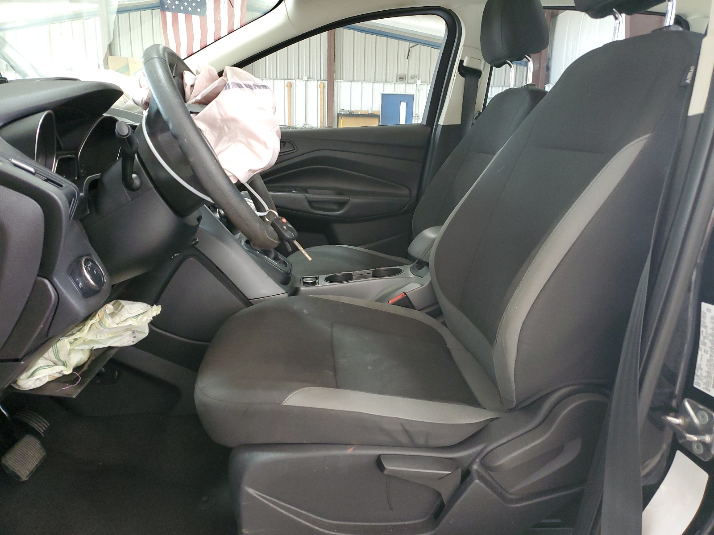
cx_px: 357
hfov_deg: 67.3
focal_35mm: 26
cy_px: 268
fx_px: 536
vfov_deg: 53.1
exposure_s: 1/50
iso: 233
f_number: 1.5
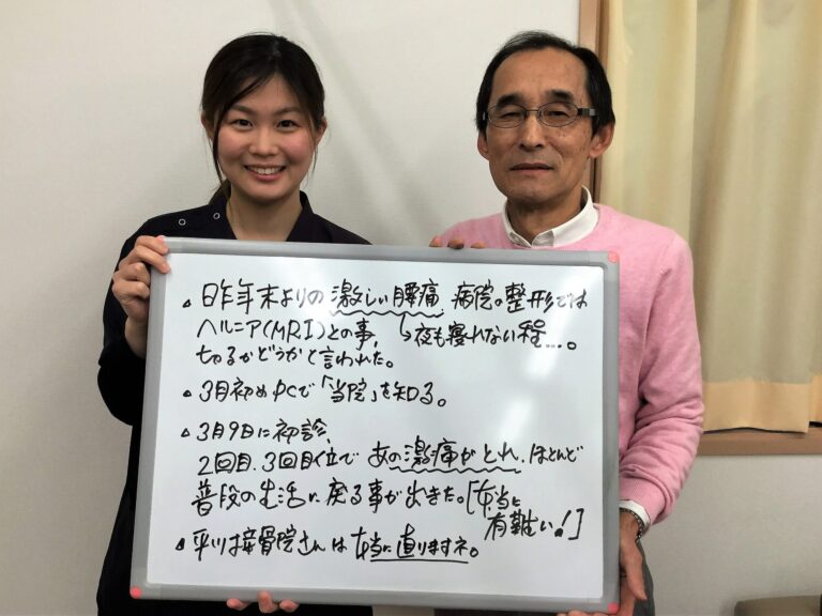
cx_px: 411
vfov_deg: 45.4
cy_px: 308
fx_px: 736
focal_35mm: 31
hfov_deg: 58.4
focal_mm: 3.3
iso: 25
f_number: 2.4
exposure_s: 1/30
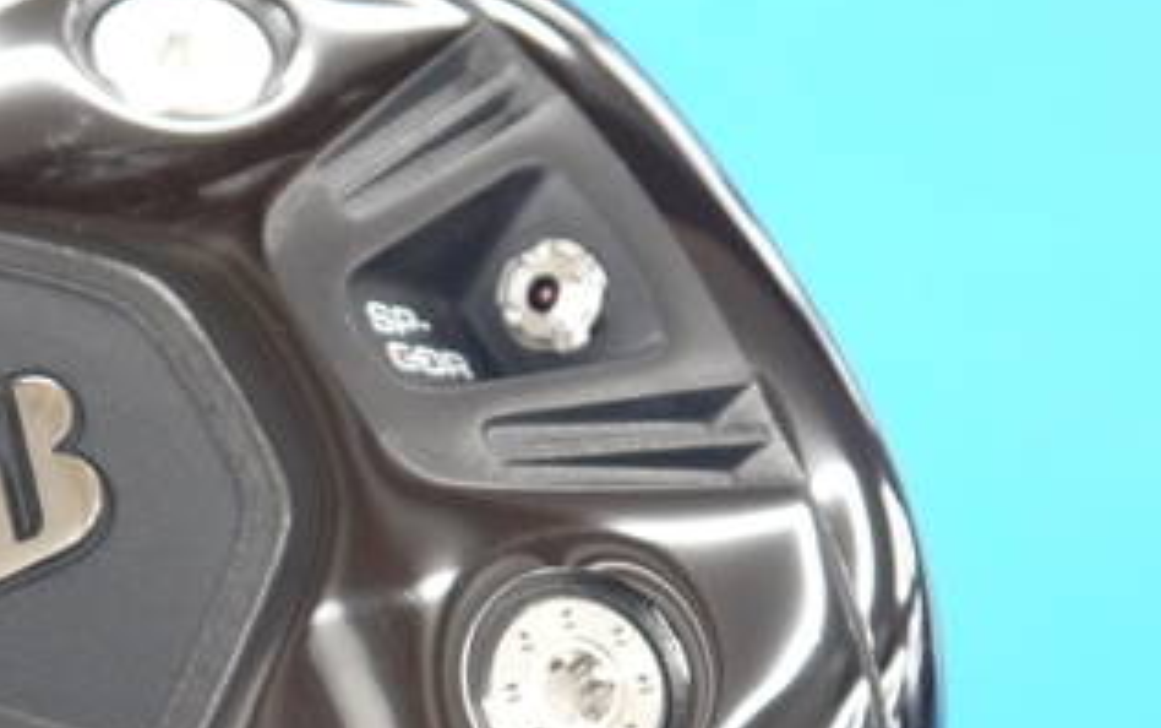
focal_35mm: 133
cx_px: 169
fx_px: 4211
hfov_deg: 15.6
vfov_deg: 9.8
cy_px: 625
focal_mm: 31
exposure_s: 1/60
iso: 800
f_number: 5
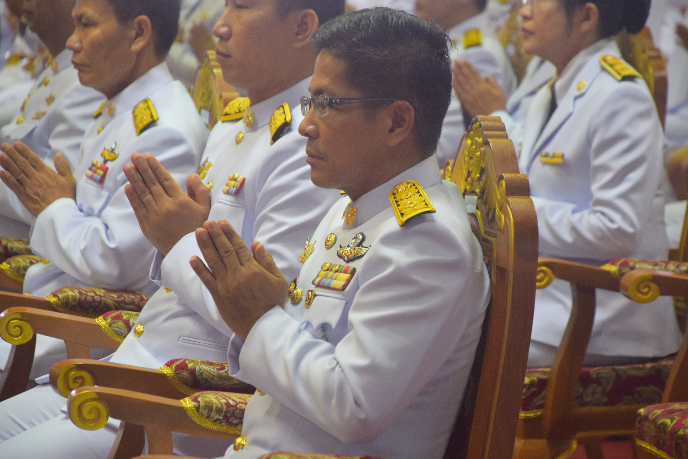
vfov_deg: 8.7
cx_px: 344
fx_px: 3011
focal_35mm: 158
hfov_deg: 13.0
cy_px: 230
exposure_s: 1/50
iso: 2000
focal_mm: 105
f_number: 5.6
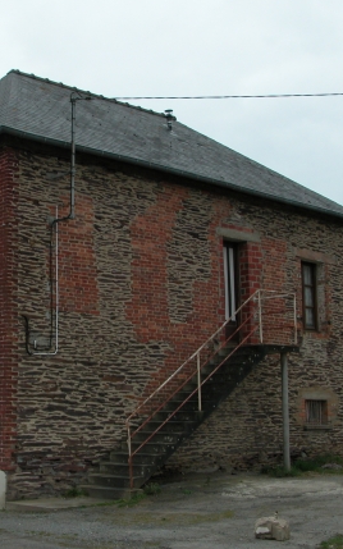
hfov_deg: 21.6
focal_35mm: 59
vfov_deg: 34.6
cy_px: 278
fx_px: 883
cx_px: 55
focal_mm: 8.9
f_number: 5
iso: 100
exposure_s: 1/196
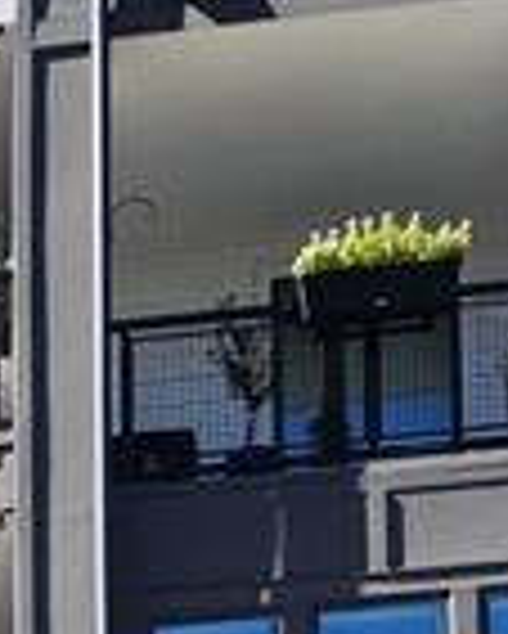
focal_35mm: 122
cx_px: -391
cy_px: 1502
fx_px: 2290
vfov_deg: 12.5
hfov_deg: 11.7
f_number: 1.8
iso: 12
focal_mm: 6.4
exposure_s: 1/405
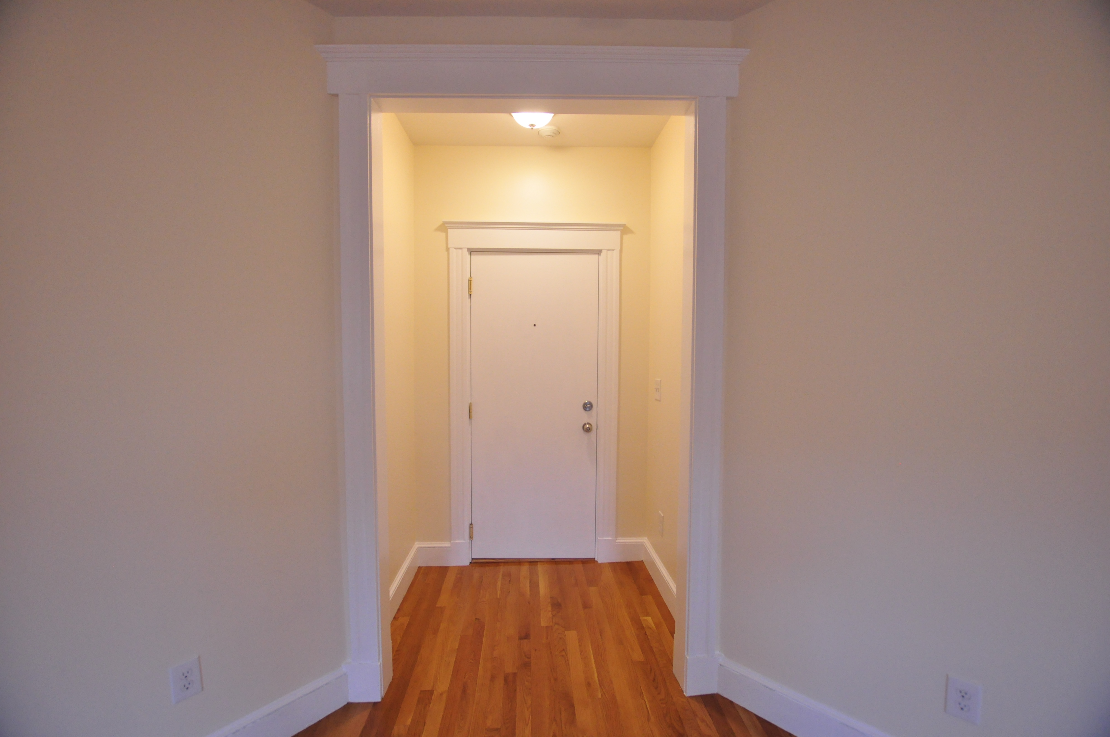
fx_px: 462
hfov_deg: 100.5
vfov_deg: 77.2
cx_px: 555
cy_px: 368
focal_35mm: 15
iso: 1000
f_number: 4
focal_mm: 10
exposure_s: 1/100
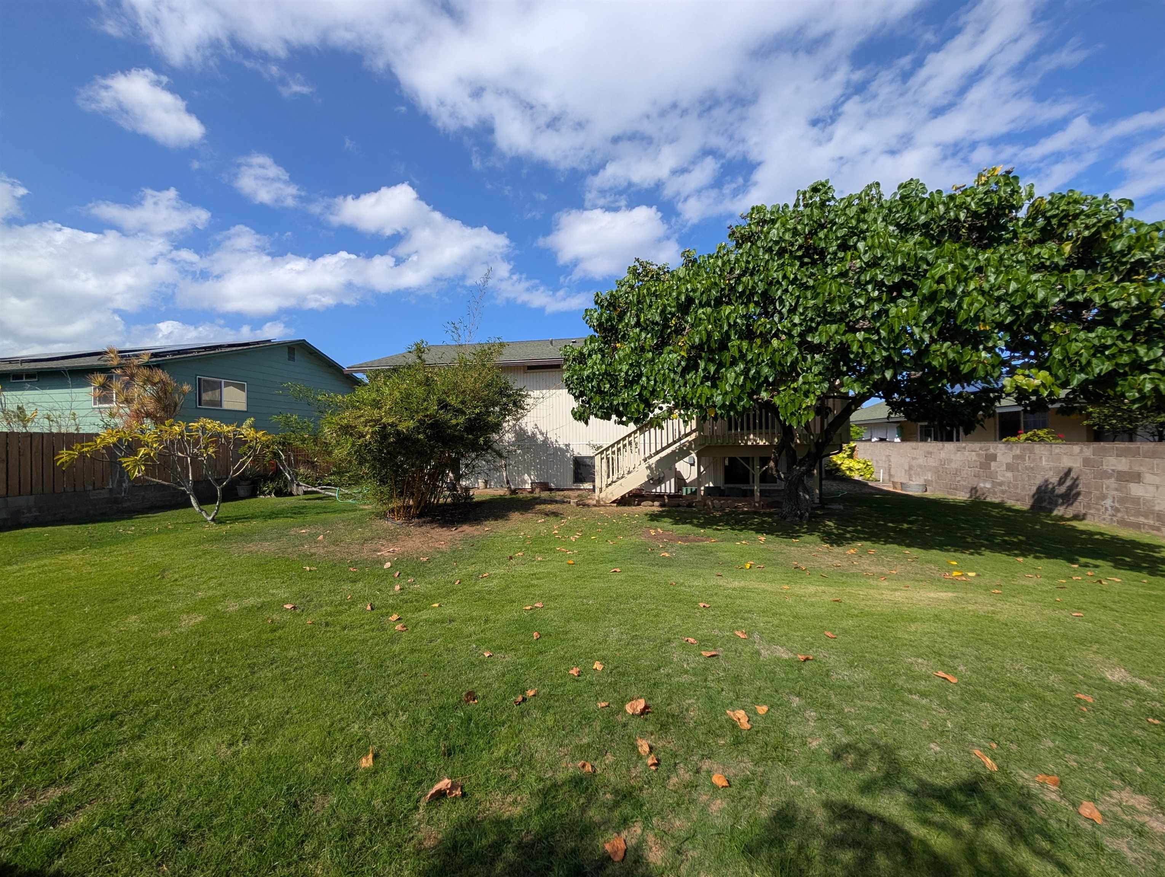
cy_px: 438
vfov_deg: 94.6
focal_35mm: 12
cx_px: 582
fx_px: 404
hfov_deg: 110.5
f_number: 1.7
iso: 55
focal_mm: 2.02
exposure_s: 1/3663
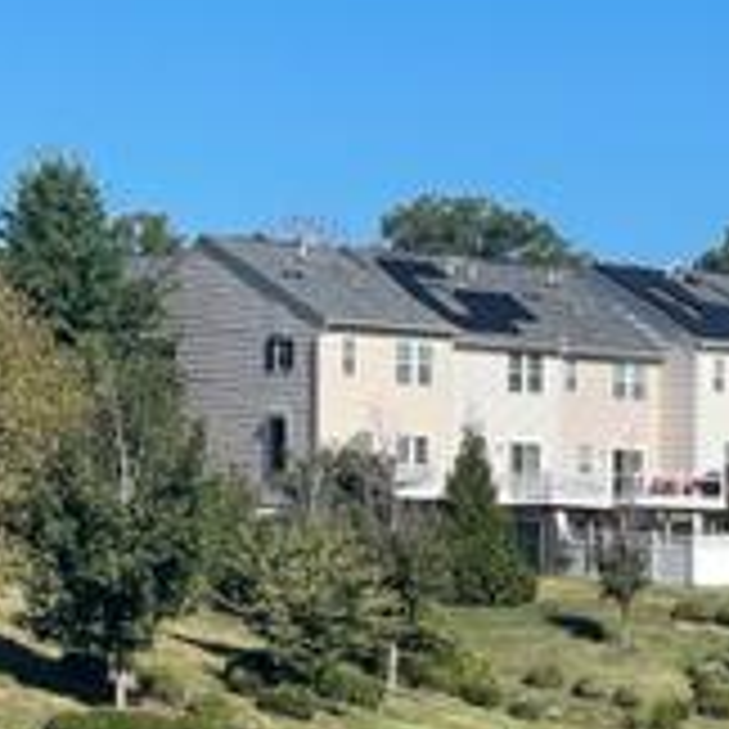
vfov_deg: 9.5
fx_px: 4336
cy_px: 864
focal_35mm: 182
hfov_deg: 9.5
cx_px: 850
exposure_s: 1/1453
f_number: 2
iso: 25
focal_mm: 6
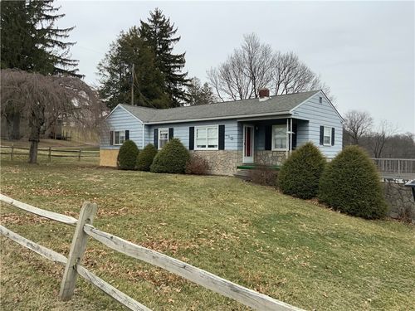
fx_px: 348
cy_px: 156
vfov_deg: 48.2
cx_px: 208
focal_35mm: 29
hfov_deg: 61.7
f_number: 1.8
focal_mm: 3
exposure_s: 1/461
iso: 16
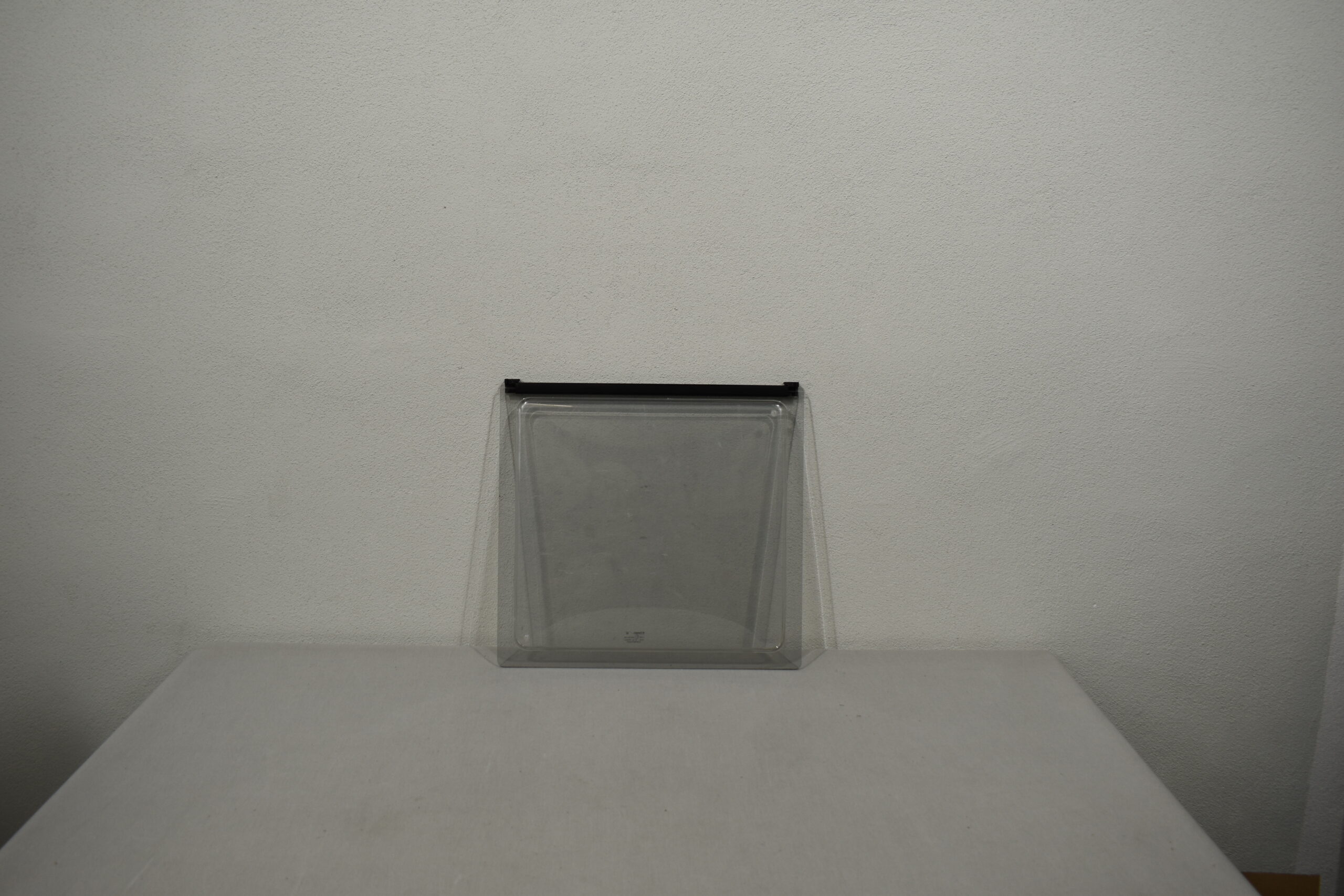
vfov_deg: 41.7
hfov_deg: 59.5
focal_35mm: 32
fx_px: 1176
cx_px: 672
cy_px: 448
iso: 220
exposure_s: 1/125
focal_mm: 21
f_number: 5.6
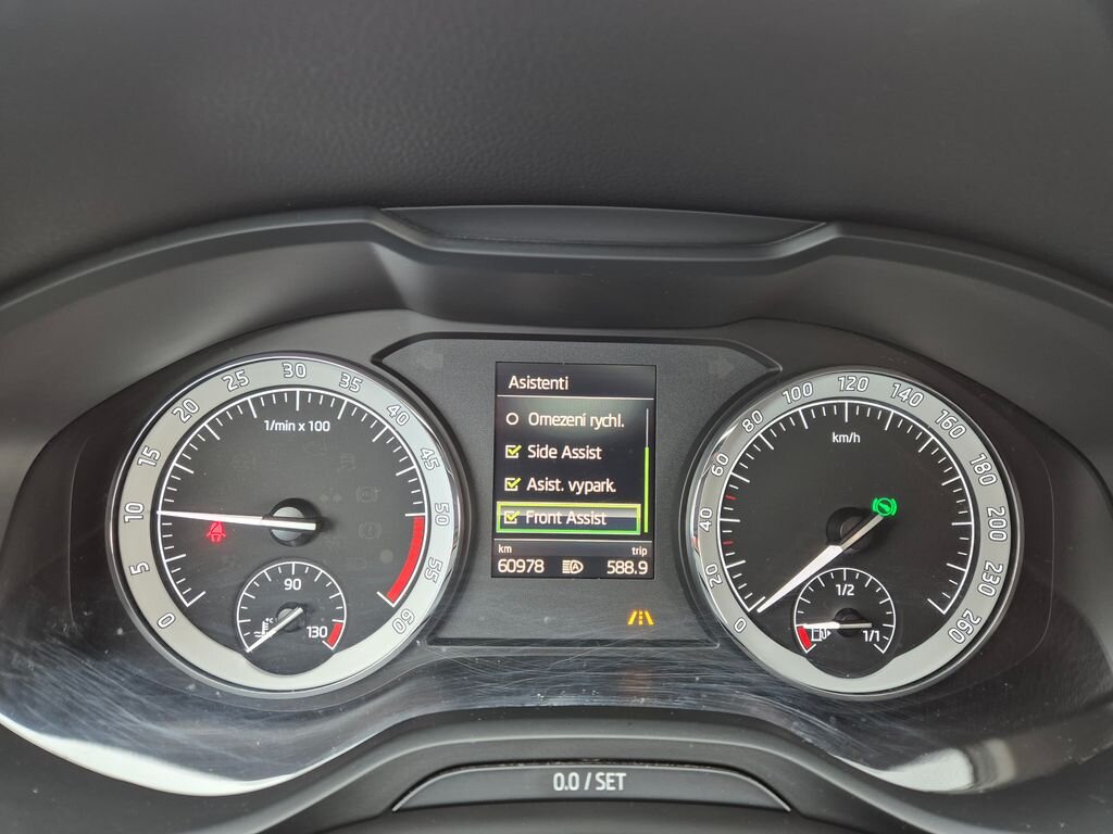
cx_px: 556
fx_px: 740
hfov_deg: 73.9
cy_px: 417
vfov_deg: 58.9
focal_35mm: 23
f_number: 1.8
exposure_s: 1/51
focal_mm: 5.4
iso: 160
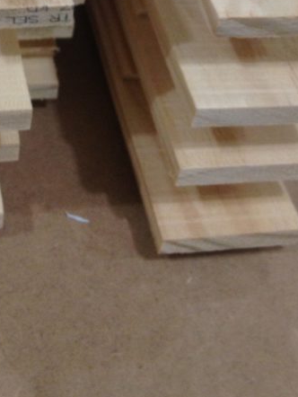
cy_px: -57
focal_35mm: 81
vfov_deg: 22.5
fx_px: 929
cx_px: 58
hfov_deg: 18.1
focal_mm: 4.28
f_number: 2.4
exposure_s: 1/20
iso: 125
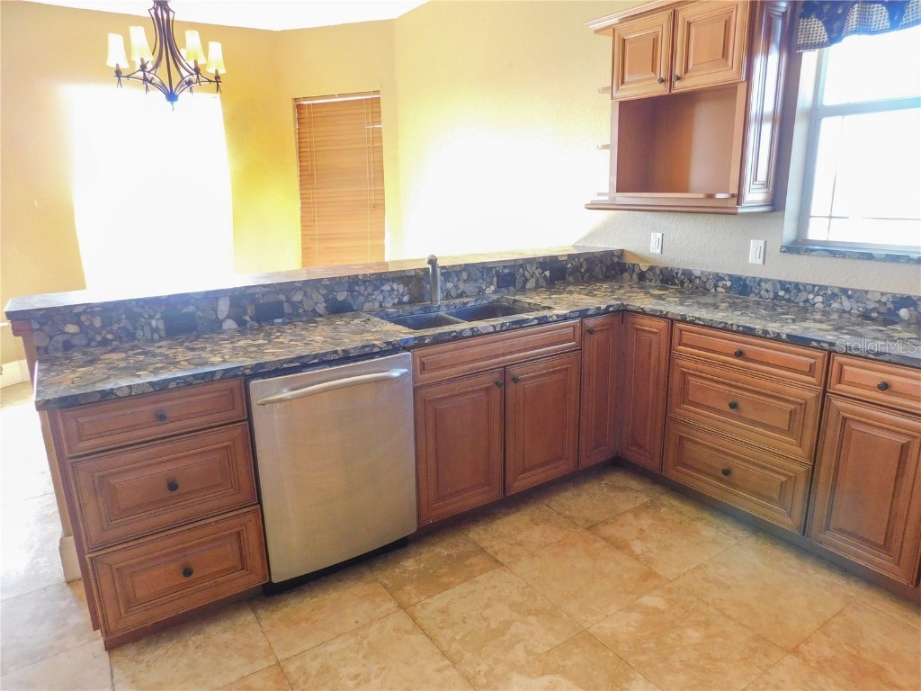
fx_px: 612
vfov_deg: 58.9
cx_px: 460
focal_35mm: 23
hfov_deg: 73.9
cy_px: 346
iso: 200
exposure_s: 1/30
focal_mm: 4
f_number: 3
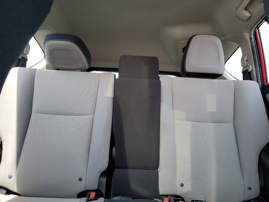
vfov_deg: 53.1
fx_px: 202
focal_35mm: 26
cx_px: 134
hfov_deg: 67.3
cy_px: 101
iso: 54
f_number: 1.5
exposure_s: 1/120
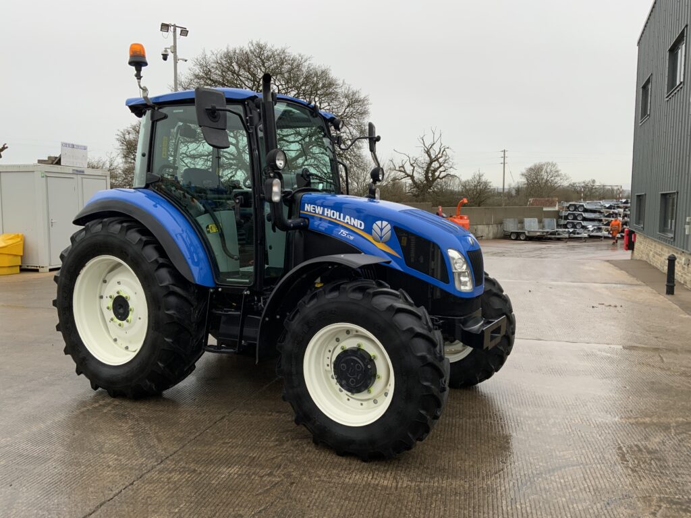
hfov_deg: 61.7
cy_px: 259
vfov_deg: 48.2
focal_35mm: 29
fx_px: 579
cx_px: 346
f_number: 1.8
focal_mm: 3
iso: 32
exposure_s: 1/122
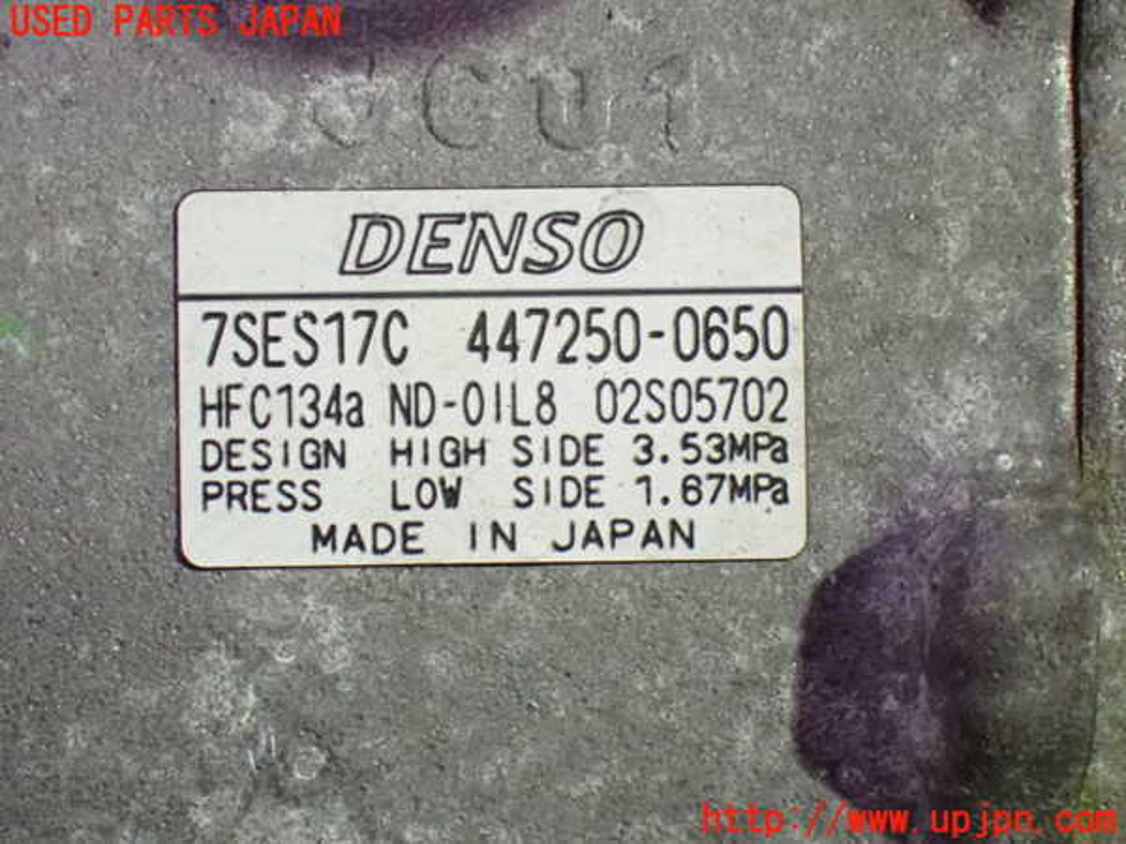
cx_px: 563
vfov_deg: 14.8
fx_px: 3253
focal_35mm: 100
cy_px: 422
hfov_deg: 19.6
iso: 1600
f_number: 4.9
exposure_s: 1/20
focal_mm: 18
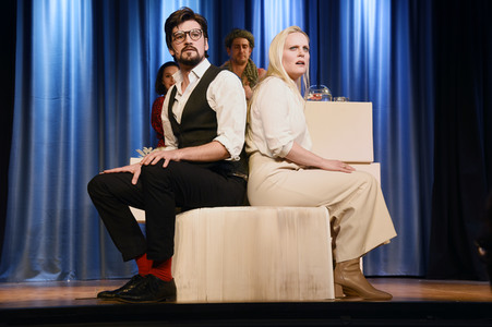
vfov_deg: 23.3
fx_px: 792
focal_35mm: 58
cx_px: 246
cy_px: 164
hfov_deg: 34.5
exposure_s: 1/100
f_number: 6.3
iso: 1000
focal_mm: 58
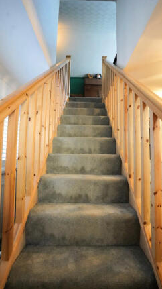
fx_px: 130
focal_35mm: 17
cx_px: 87
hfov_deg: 63.8
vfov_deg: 96.0
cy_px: 144
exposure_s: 1/200
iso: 10000
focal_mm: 16
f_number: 7.1
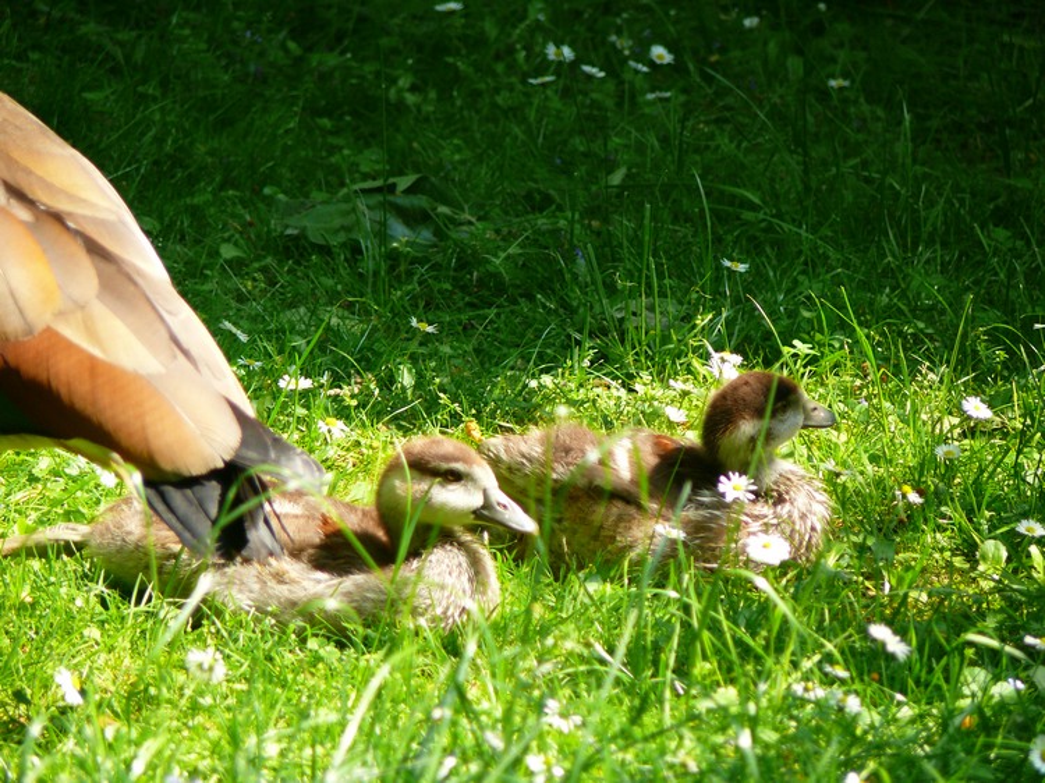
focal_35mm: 347
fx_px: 10472
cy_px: 392
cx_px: 522
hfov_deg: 5.7
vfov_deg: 4.3
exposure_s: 1/125
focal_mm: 73.3
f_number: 3.6
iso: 160
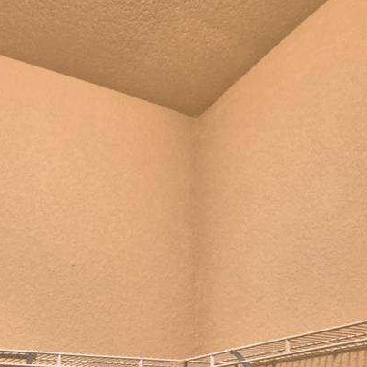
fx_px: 456
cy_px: 433
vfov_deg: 35.3
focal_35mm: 38
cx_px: 83
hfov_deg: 42.2
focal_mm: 10
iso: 560
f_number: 4.5
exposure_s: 1/30
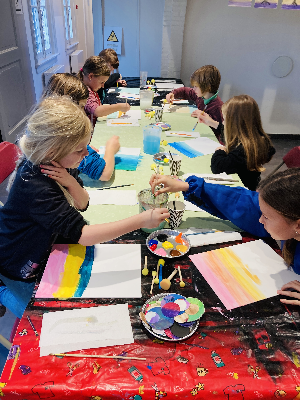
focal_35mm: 28
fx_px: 324
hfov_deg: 49.7
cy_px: 200
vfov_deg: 63.4
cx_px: 150
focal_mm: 3.99
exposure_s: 1/101
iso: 80
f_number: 1.8
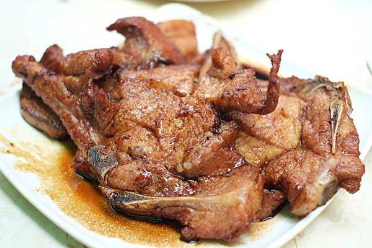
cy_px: 124
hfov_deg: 37.5
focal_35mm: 53
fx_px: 548
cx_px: 186
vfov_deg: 25.5
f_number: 2.8
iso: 500
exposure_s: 1/500
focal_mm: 35
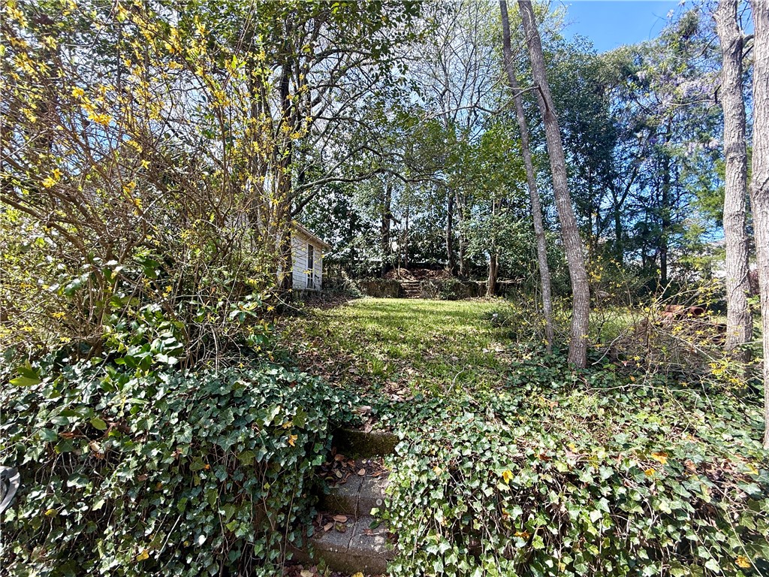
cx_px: 384
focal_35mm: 14
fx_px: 311
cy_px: 288
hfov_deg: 102.1
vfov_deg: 85.7
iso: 50
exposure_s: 1/201
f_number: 2.2
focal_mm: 2.22
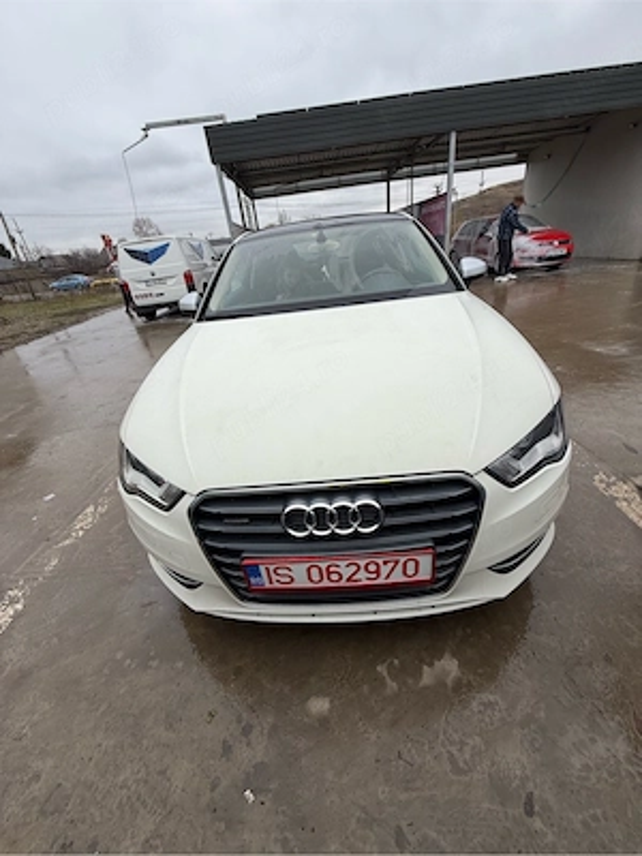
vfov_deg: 102.1
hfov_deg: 85.7
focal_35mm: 14
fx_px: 346
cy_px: 428
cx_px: 321
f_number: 2.2
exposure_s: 1/361
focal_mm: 2.22
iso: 50
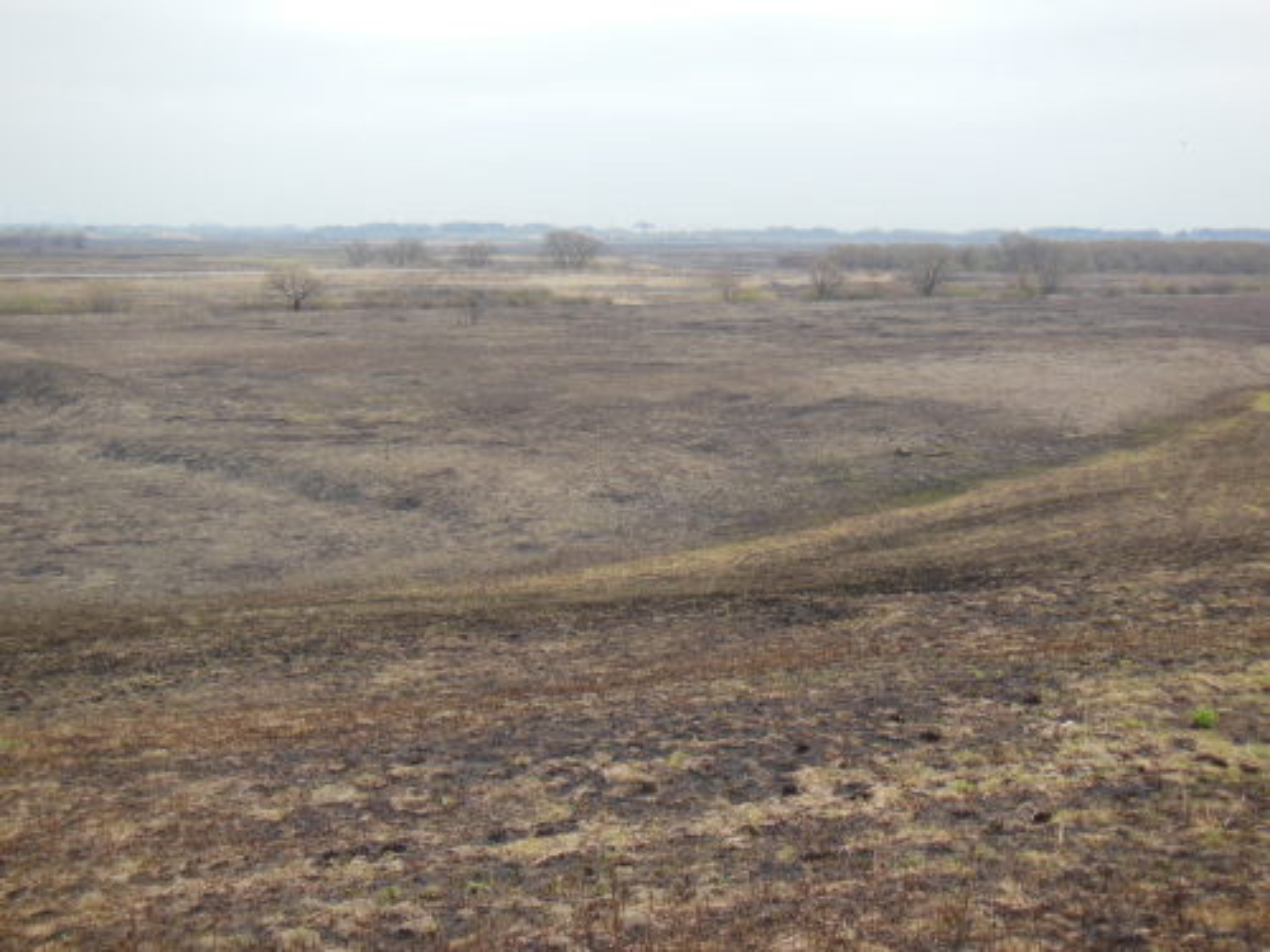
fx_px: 1431
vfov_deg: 36.8
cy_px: 476
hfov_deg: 47.9
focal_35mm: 39
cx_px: 635
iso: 125
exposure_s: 1/400
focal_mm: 6.9
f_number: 4.1
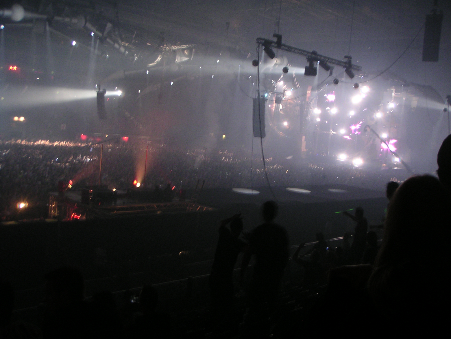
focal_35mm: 38
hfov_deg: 49.0
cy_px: 170
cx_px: 226
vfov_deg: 37.7
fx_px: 495
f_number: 2.8
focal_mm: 6
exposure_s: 1/6
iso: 100
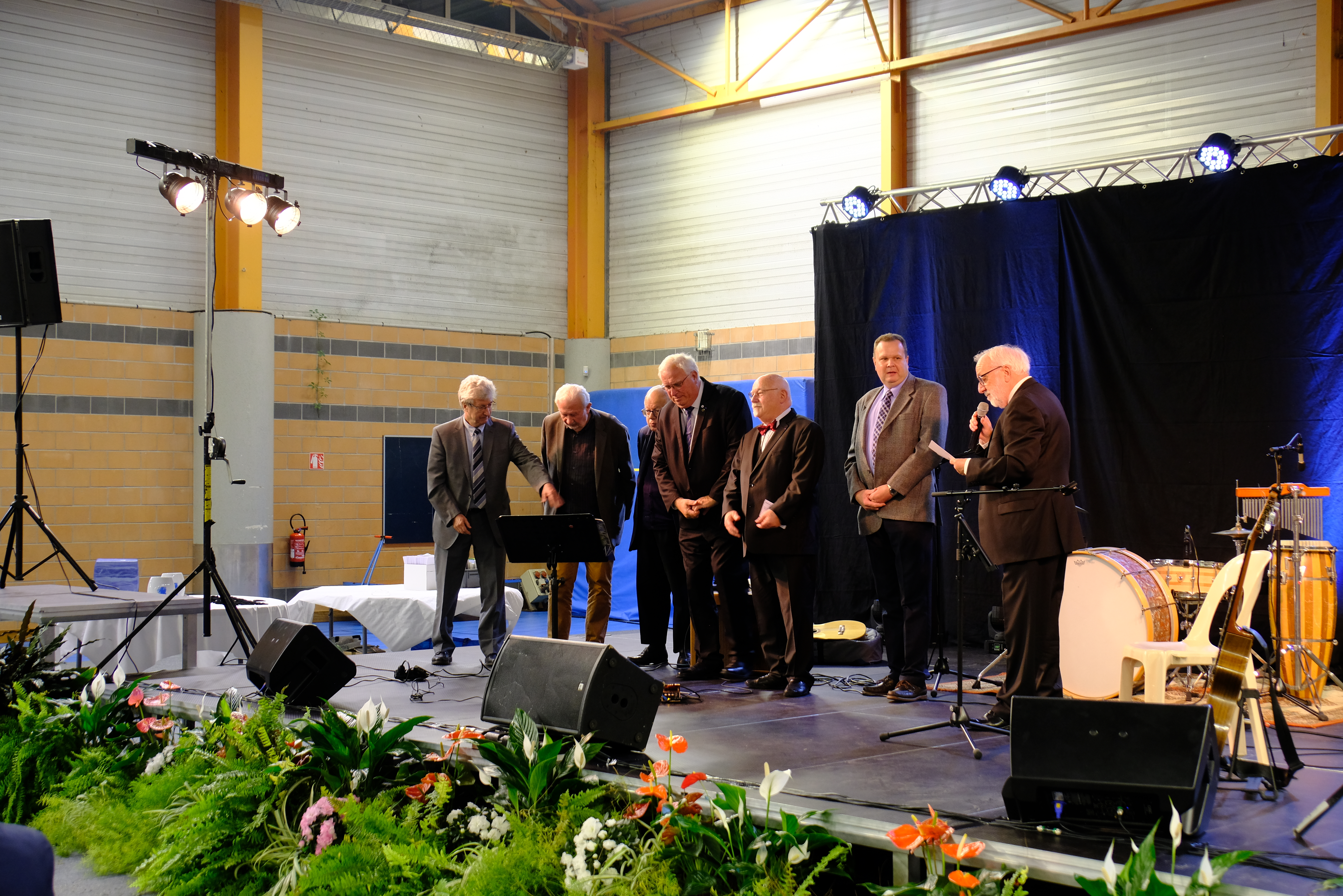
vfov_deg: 30.5
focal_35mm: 44
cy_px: 448
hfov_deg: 44.5
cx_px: 672
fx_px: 1641
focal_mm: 29.3
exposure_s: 1/42
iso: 800
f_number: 4.3
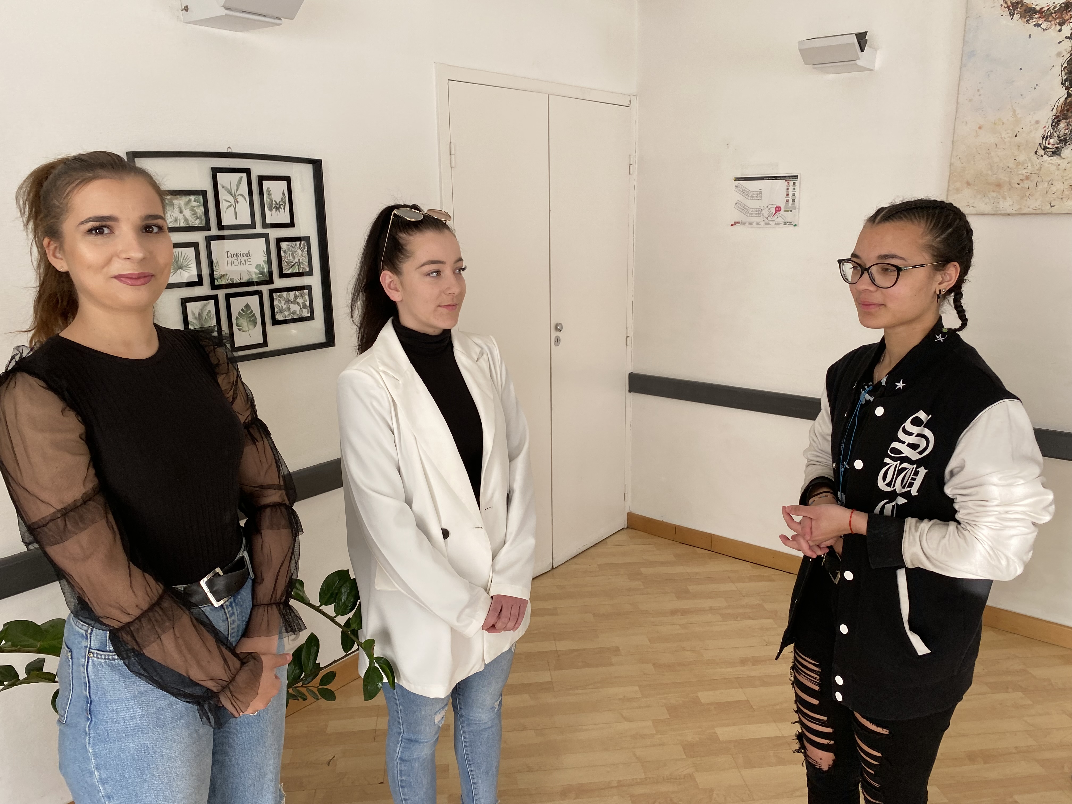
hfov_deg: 67.3
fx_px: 805
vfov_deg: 53.1
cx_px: 536
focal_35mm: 26
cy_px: 402
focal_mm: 4.25
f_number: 1.8
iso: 64
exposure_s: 1/122
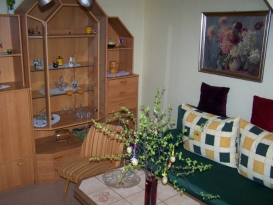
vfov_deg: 37.7
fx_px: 300
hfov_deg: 49.0
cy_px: 102
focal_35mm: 38
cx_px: 136
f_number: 2.8
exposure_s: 1/60
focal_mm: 6.3
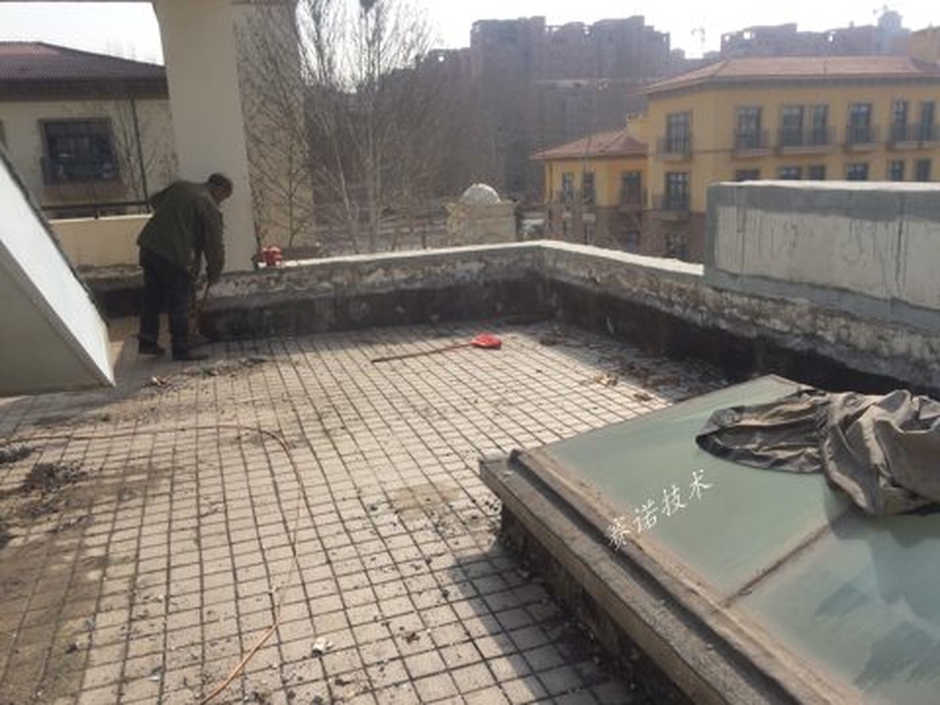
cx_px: 470
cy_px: 352
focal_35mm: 29
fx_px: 787
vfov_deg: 48.2
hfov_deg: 61.7
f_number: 2.2
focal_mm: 4.15
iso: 32
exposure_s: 1/2053
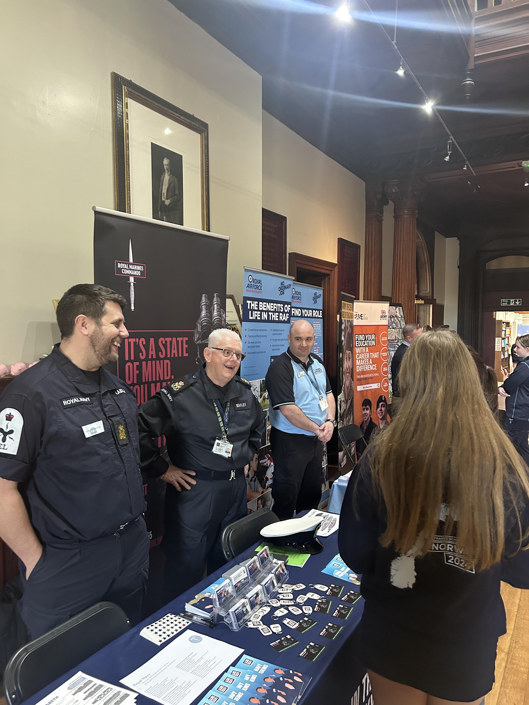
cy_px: 352
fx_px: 530
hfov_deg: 53.1
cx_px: 264
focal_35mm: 26
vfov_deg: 67.3
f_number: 1.5
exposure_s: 1/50
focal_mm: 5.7
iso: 400
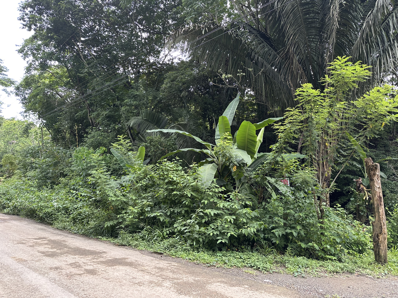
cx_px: 199
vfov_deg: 56.8
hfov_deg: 71.6
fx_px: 276
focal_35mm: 24
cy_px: 149
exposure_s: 1/160
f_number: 1.78
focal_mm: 6.86
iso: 80
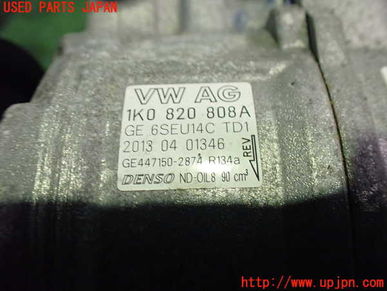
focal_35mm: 30
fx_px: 335
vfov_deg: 46.8
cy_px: 146
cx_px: 194
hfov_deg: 60.0
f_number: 2.3
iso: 800
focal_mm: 5.4
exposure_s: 1/50
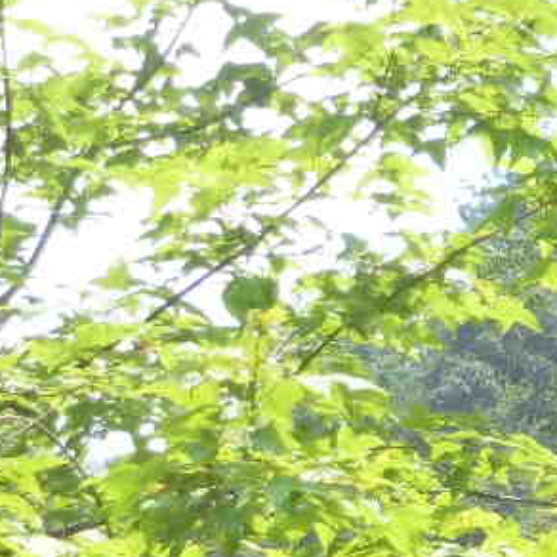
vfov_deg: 4.8
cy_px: 599
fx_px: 6608
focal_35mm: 363
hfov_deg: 4.8
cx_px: 505
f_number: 4.5
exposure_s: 1/180
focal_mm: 19.8
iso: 50
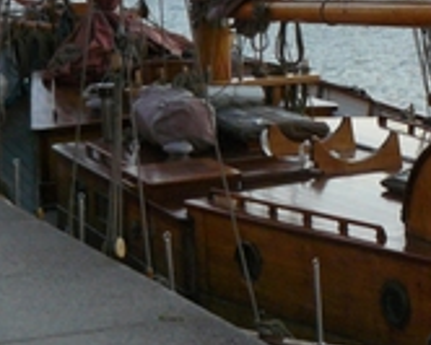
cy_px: 114
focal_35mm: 127
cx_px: 548
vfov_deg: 12.1
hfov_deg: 14.6
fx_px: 1621
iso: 200
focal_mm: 6
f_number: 4
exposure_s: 1/100
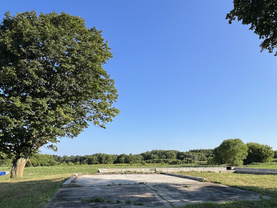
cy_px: 121
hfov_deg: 73.2
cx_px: 165
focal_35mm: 23
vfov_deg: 58.6
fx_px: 184
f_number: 1.8
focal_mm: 1.57
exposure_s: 1/1429
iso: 32
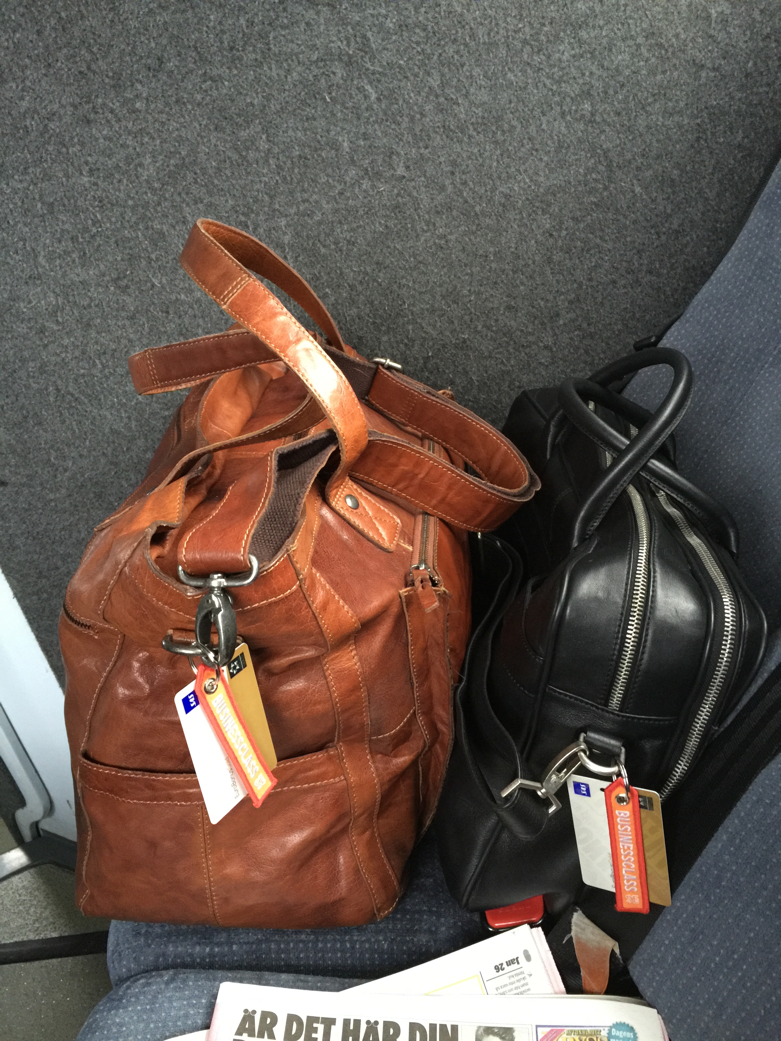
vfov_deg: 61.7
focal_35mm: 29
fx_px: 872
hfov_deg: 48.2
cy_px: 520
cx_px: 390
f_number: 2.2
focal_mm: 4.15
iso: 125
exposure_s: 1/4
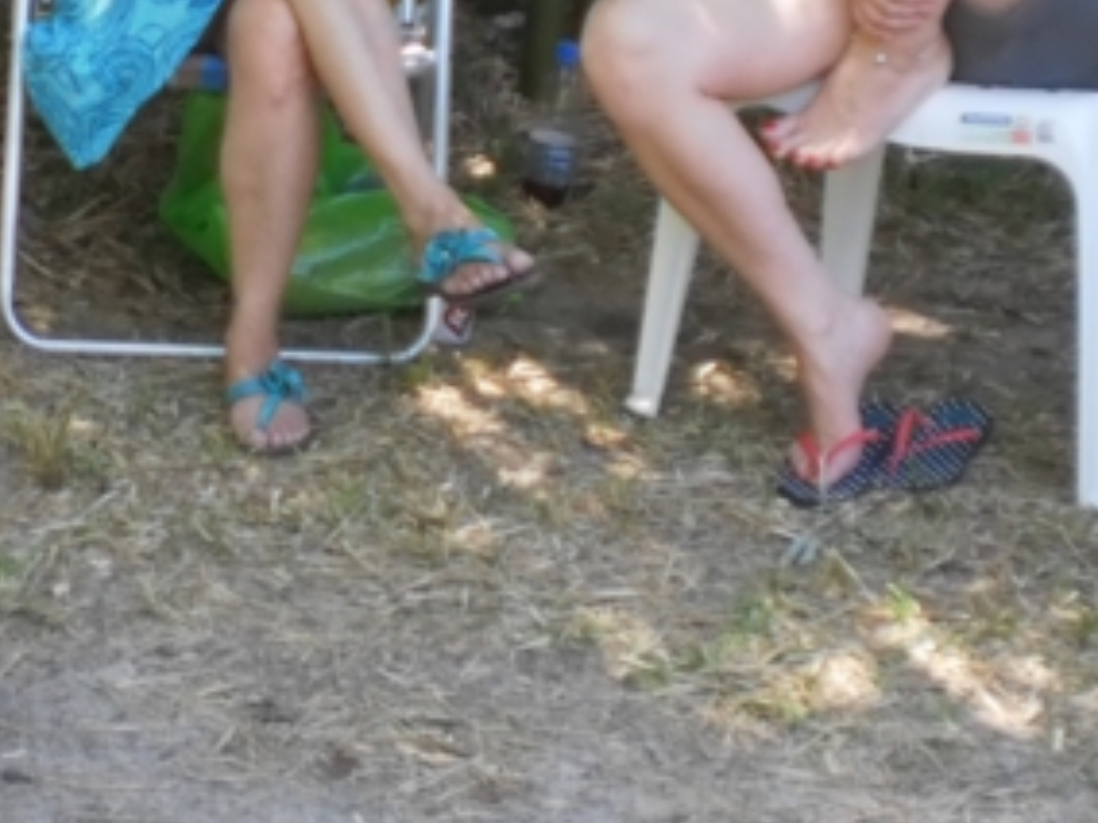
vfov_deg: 11.3
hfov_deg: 15.1
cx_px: 340
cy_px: -23
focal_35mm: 130
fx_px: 4124
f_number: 3.1
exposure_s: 1/60
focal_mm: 6.3
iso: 100
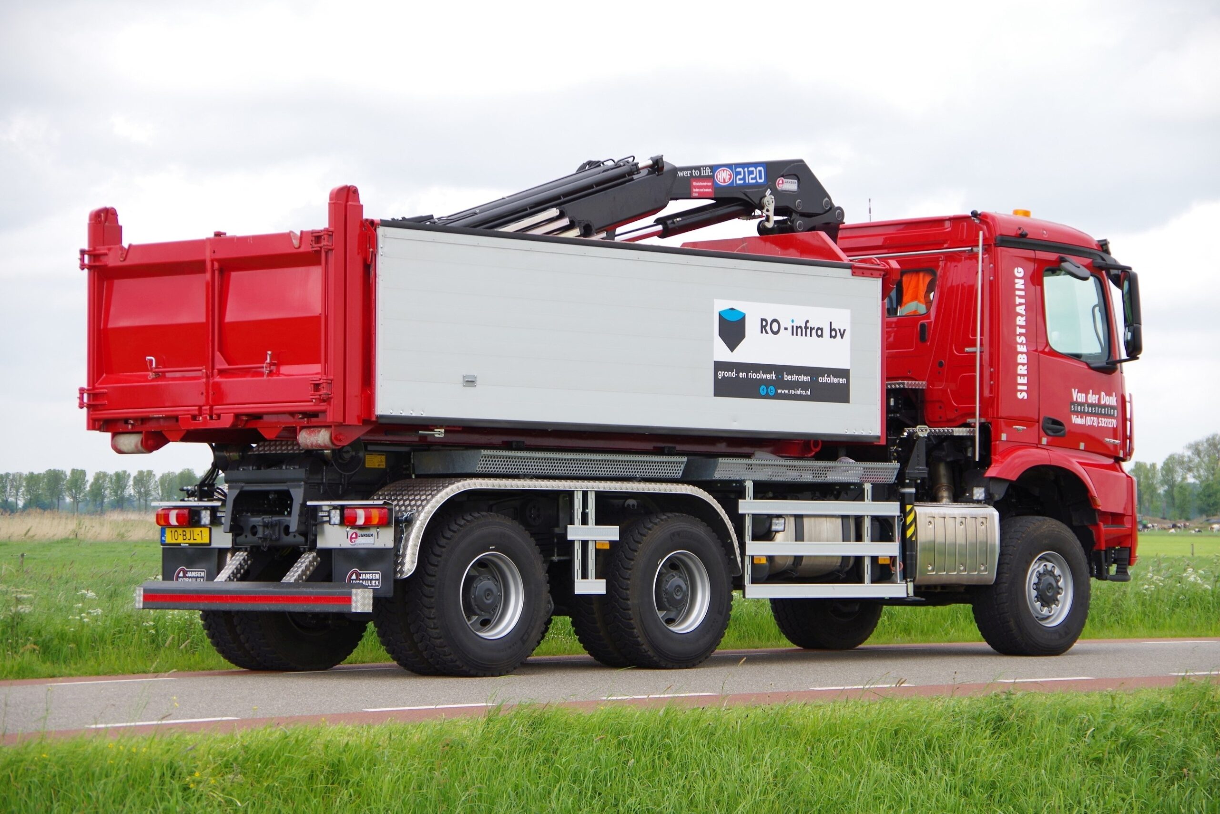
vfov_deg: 13.4
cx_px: 610
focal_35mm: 102
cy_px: 407
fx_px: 3457
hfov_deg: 20.0
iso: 100
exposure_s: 1/200
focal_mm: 68
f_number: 5.6
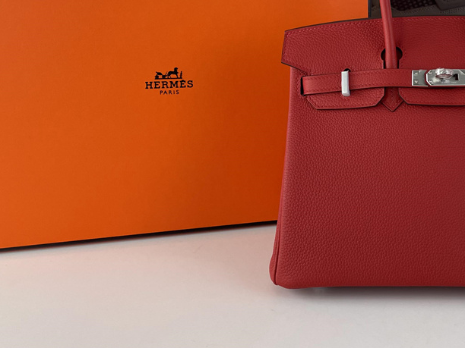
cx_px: 357
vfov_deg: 28.1
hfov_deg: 36.5
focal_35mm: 51
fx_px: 685
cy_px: 79
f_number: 1.6
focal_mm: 4.2
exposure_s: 1/185
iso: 32
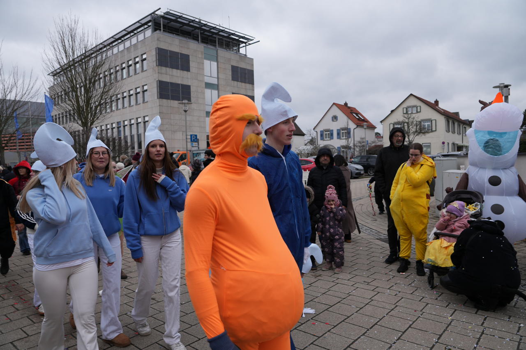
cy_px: 175
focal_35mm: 24
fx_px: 351
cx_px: 263
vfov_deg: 53.1
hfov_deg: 73.8
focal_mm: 16
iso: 100
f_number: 2.8
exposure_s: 1/320
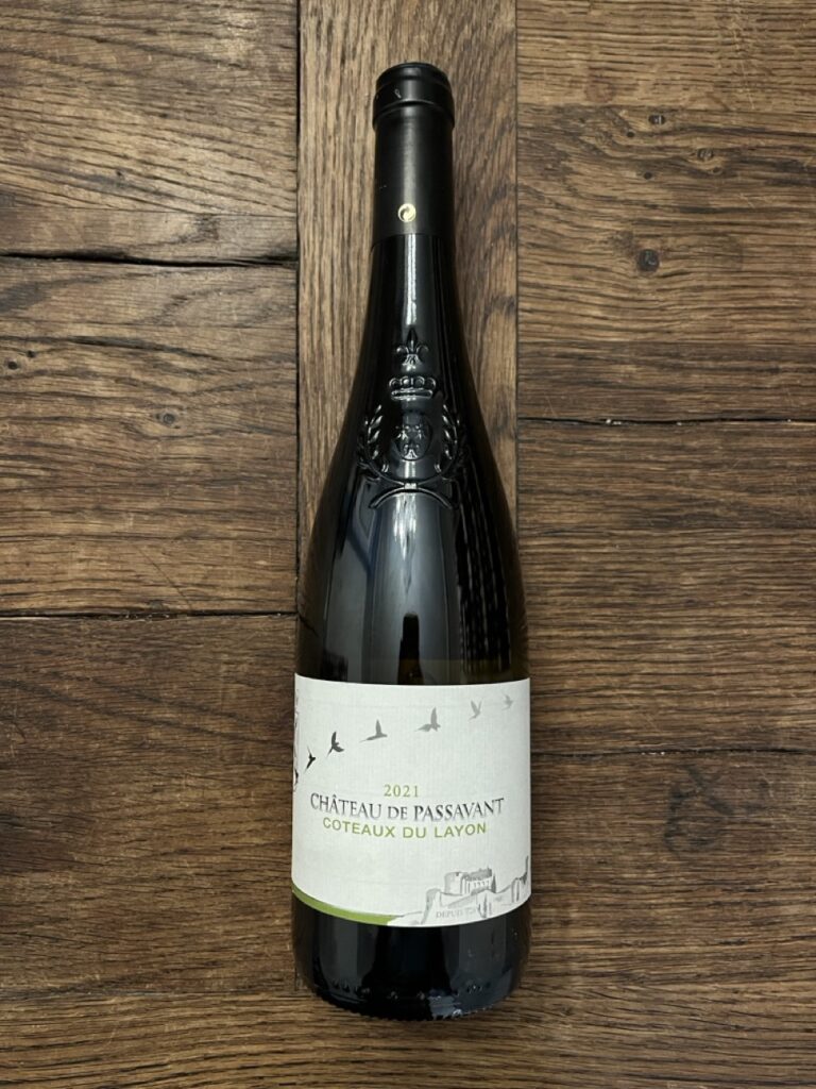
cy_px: 544
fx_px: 817
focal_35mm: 26
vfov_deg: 67.3
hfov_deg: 53.1
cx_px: 408
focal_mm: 5.1
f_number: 1.6
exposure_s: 1/50
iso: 400
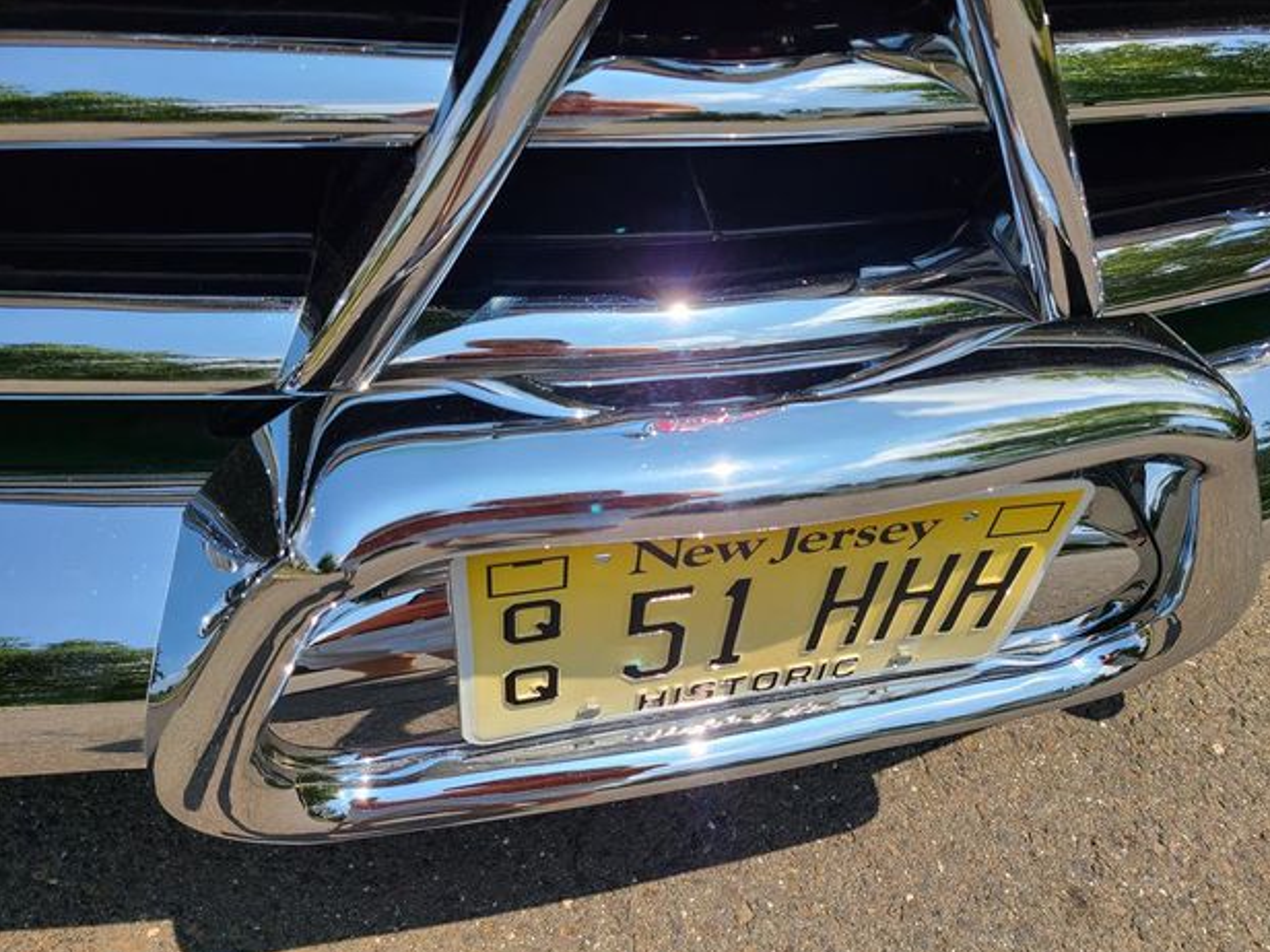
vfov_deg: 51.3
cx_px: 658
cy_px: 488
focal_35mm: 27
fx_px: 991
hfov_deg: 65.3
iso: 40
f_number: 1.8
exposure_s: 1/2685
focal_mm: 5.4
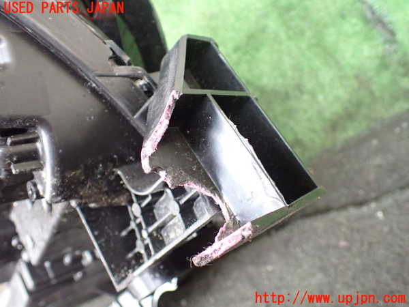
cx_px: 204
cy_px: 154
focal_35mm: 30
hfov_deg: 60.0
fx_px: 354
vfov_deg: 46.8
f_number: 2.3
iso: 800
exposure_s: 1/60
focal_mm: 5.4
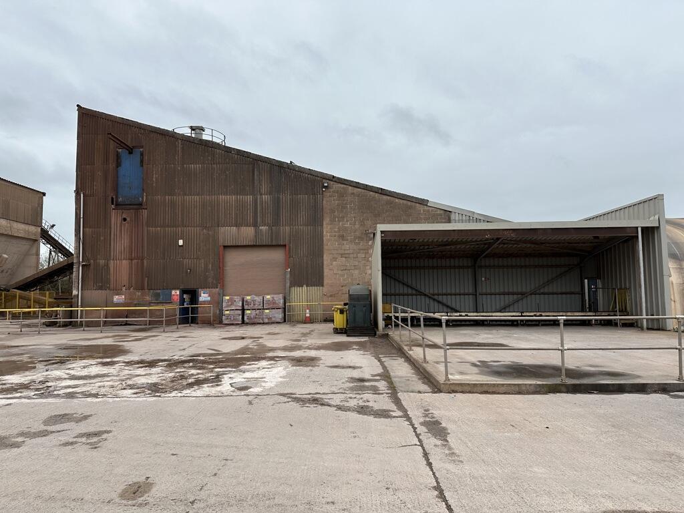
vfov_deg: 56.8
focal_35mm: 24
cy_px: 256
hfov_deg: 71.6
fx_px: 474
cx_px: 342
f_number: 1.78
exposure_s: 1/1988
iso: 80
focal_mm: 6.86
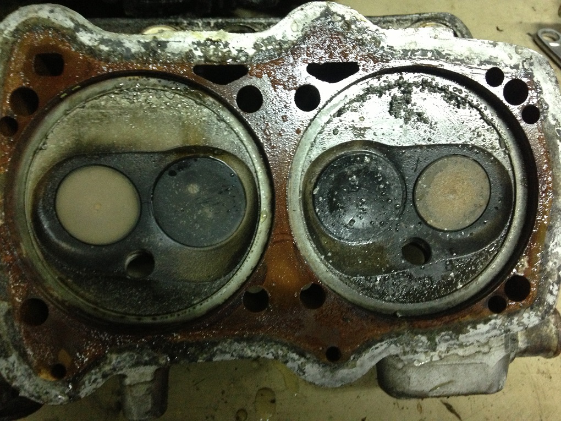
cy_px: 210
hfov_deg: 55.4
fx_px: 535
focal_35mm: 33
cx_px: 280
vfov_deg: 42.9
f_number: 2.4
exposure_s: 1/20
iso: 400
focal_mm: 4.13
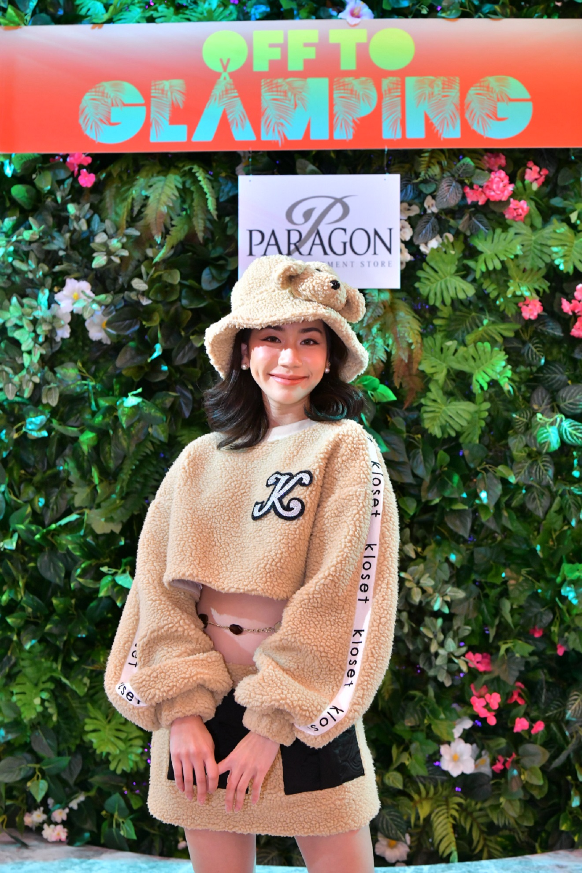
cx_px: 291
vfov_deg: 36.2
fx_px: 1334
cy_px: 436
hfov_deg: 24.6
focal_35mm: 55
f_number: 5.6
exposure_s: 1/160
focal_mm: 55
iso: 1600
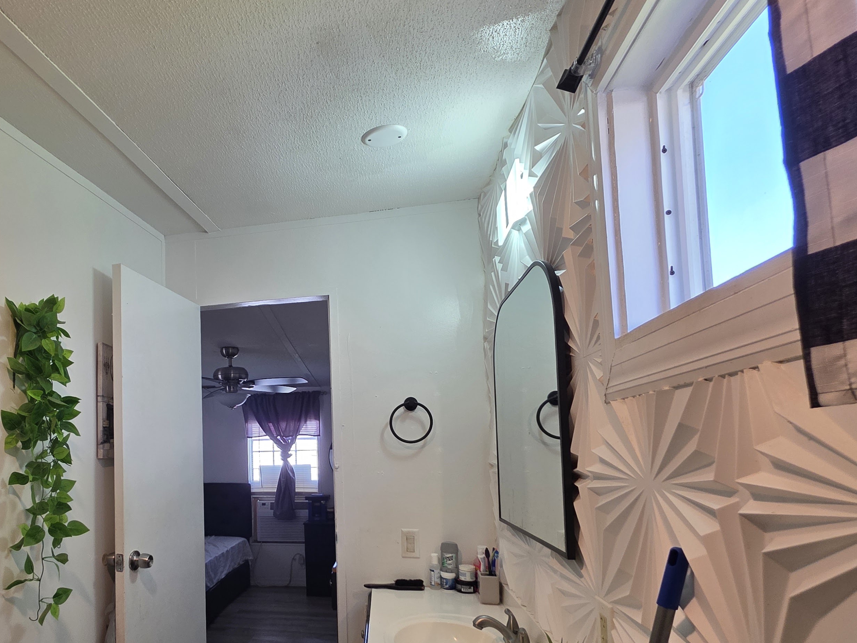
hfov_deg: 75.3
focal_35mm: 21
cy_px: 427
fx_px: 520
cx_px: 256
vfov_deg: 61.9
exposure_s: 1/120
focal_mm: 2.2
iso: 100
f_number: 1.9
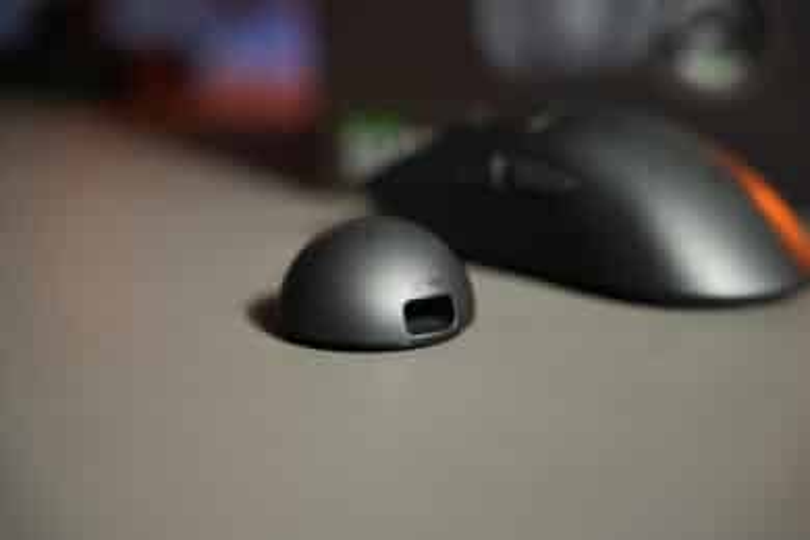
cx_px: 405
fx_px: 1575
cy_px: 270
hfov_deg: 28.8
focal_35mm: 70
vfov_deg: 19.5
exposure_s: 1/80
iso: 250
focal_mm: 70
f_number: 2.8
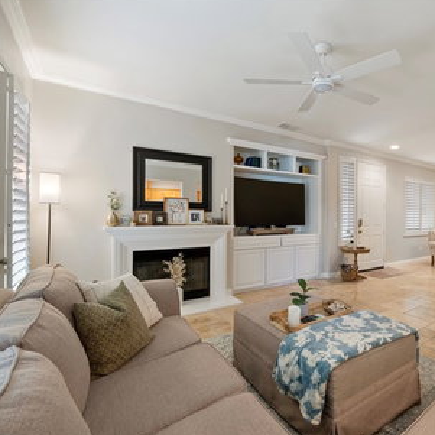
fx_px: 270
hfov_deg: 72.7
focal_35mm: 19
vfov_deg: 77.7
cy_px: 223
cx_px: 322
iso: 640
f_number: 9
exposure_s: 1/2
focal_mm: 14
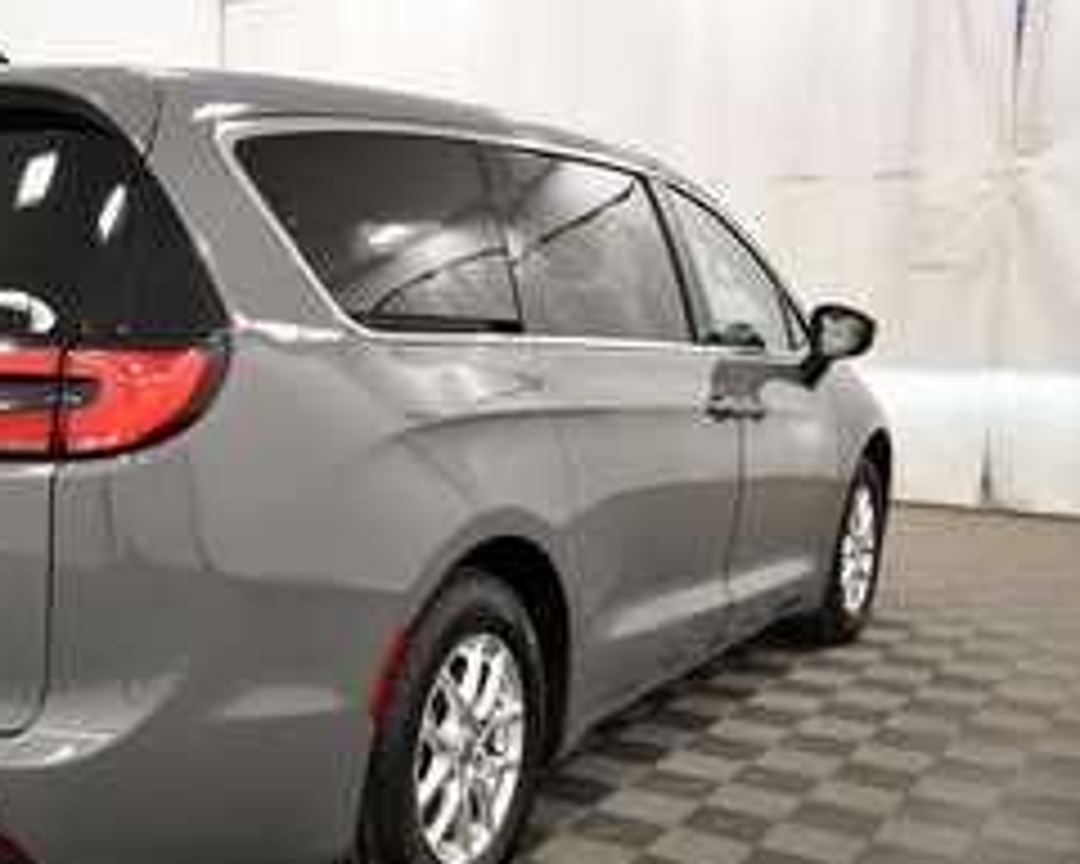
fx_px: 1502
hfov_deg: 38.2
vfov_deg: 32.0
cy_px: 488
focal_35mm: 47
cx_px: 225
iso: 1100
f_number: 5.6
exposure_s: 1/125
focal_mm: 20
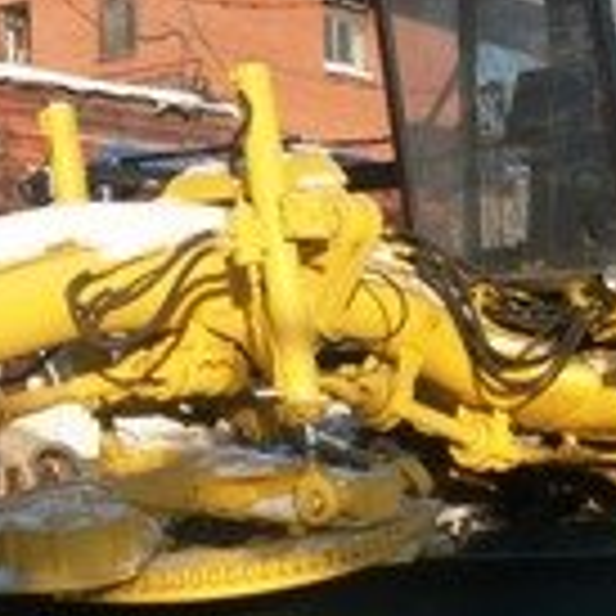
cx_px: 456
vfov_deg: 22.7
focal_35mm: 76
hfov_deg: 22.6
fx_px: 1530
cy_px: 270
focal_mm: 5.7
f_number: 5.5
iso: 80
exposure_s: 1/200
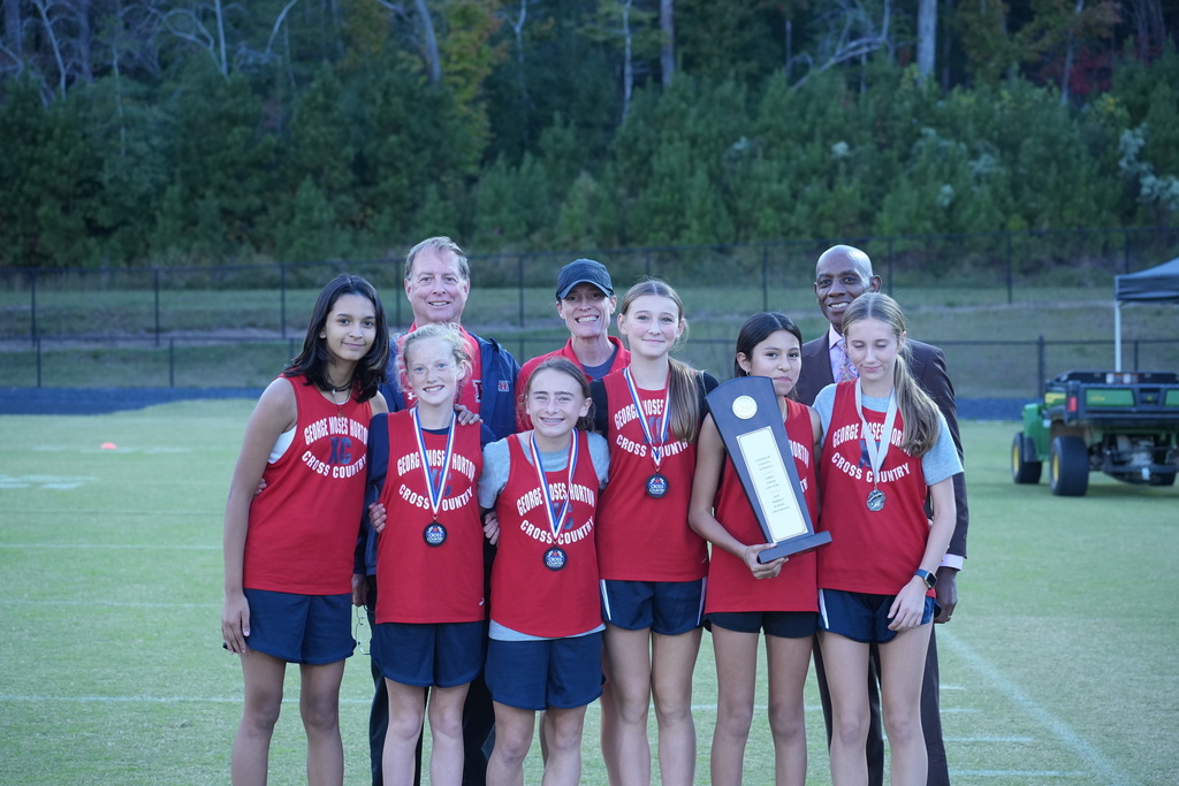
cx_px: 590
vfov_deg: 13.7
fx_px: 3275
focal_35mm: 100
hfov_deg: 20.4
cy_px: 393
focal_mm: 100
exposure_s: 1/200
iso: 2000
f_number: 6.3
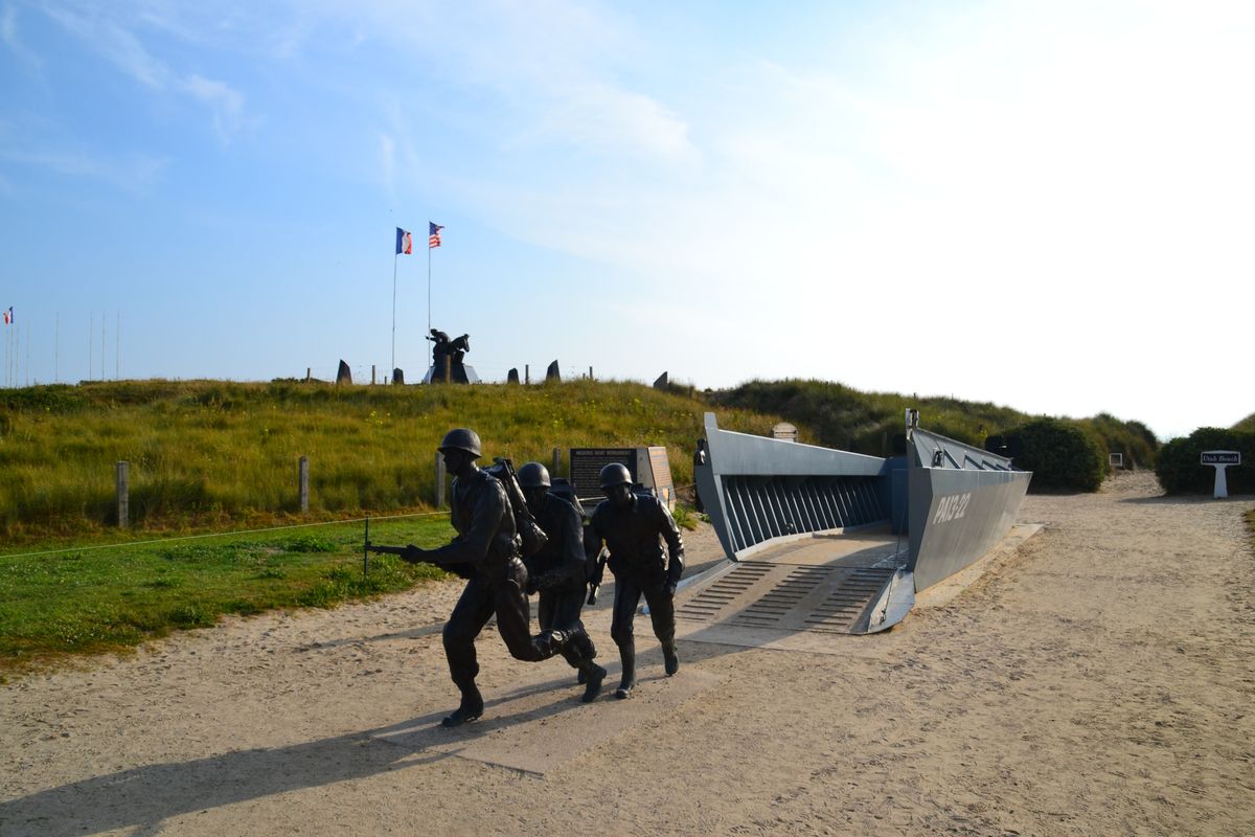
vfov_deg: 47.9
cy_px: 418
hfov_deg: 67.4
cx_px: 628
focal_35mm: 27
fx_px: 941
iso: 280
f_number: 11
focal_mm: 18
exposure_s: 1/500
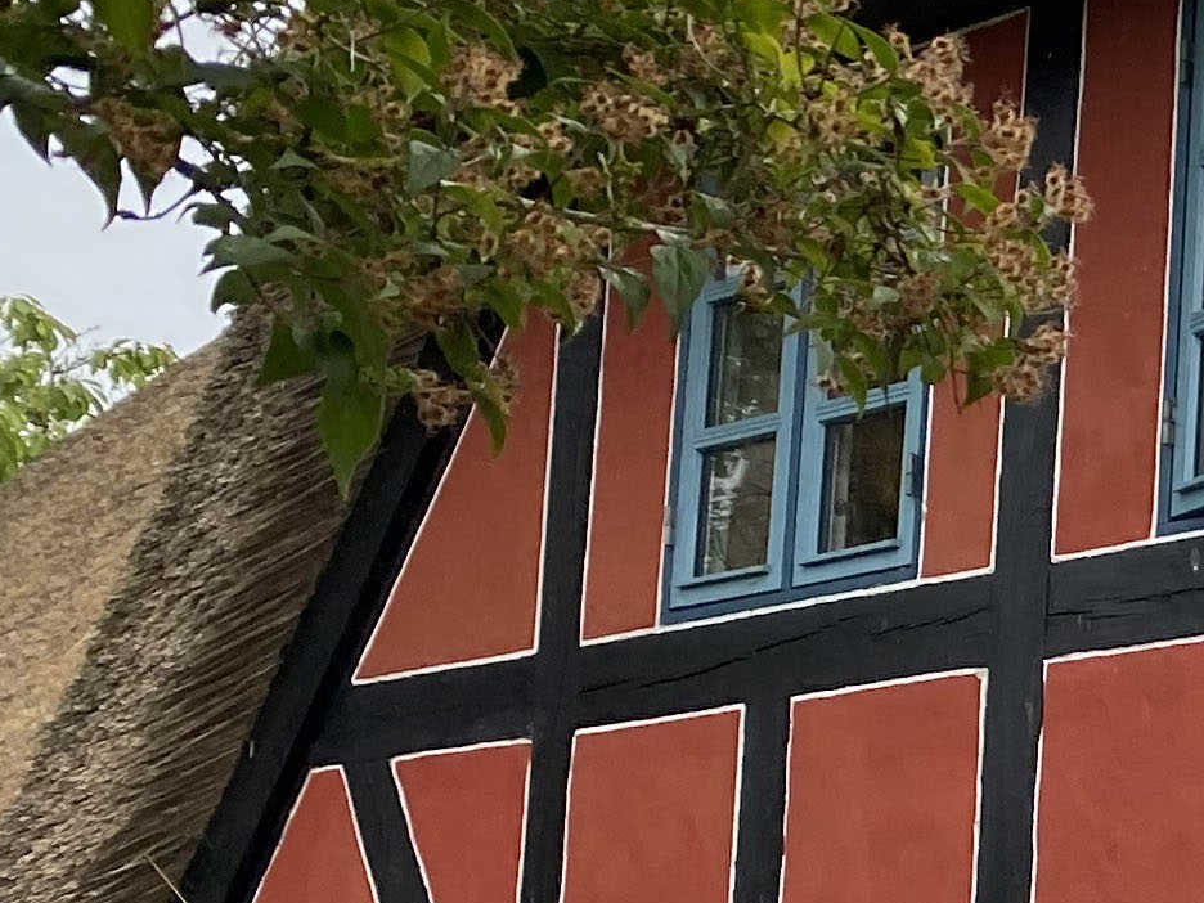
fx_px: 3896
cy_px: 861
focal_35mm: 112
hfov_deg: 14.1
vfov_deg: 13.1
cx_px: 2562
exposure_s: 1/229
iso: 32
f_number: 1.8
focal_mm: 4.25
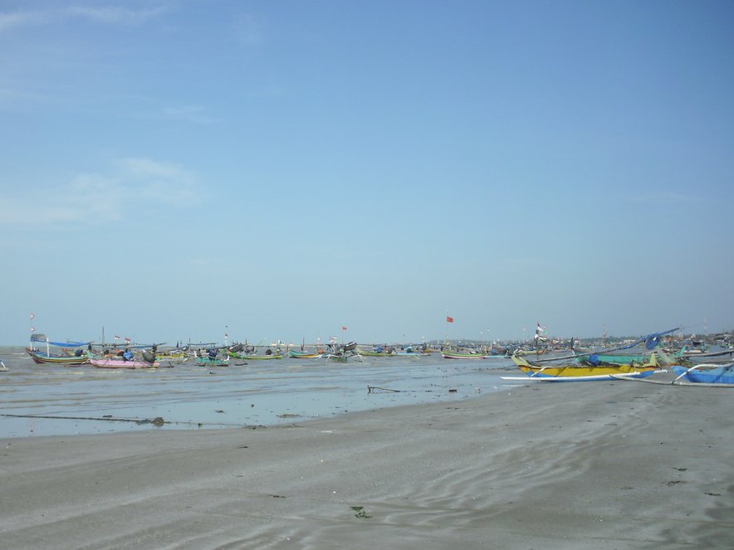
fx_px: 933
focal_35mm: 44
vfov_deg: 32.8
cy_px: 303
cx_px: 318
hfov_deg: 42.9
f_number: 8
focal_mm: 6.2
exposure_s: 1/320
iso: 100
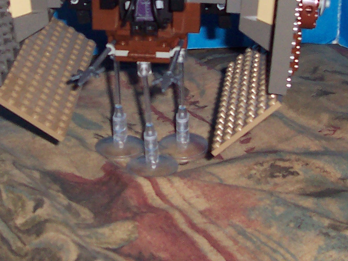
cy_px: 21
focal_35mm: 97
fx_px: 975
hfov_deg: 20.2
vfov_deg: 15.1
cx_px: 152
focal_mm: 5.6
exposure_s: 1/60
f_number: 2.8
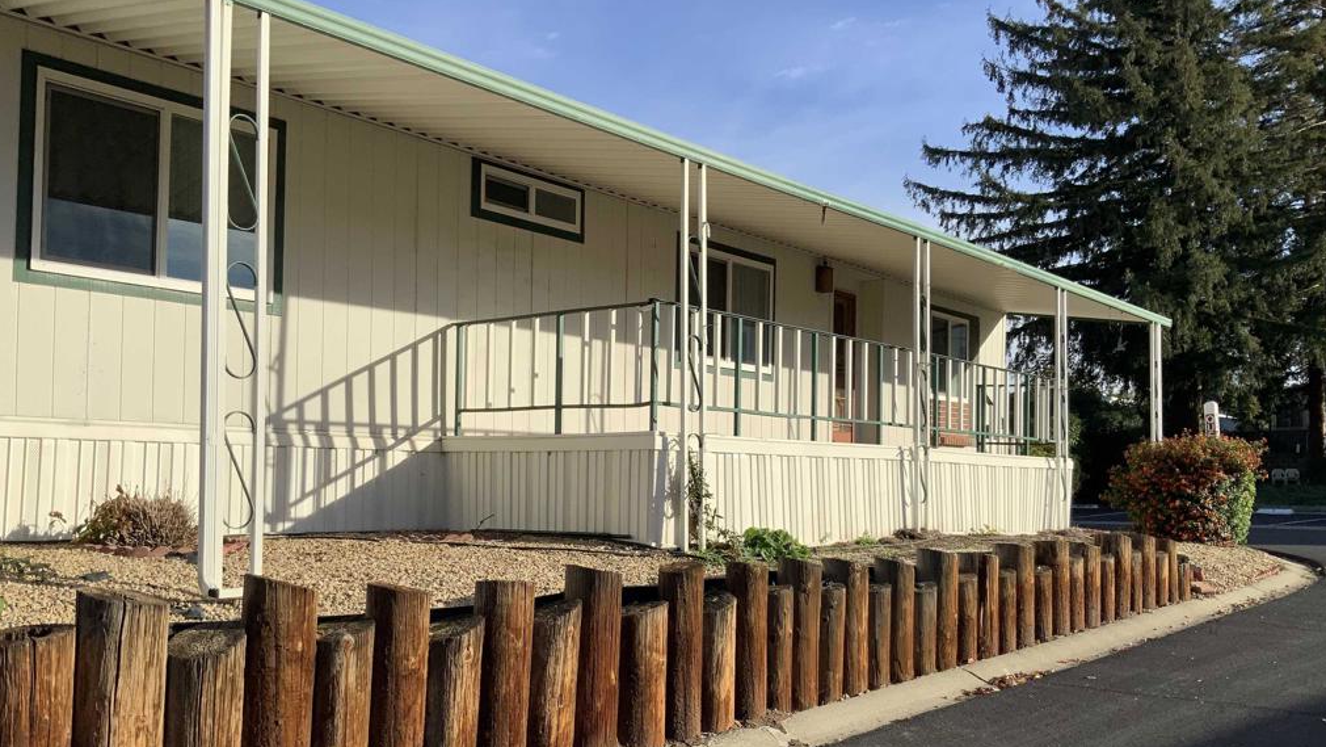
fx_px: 1125
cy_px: 458
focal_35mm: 32
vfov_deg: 36.5
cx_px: 660
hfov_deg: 61.0
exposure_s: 1/2227
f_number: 1.8
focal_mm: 3
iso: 20
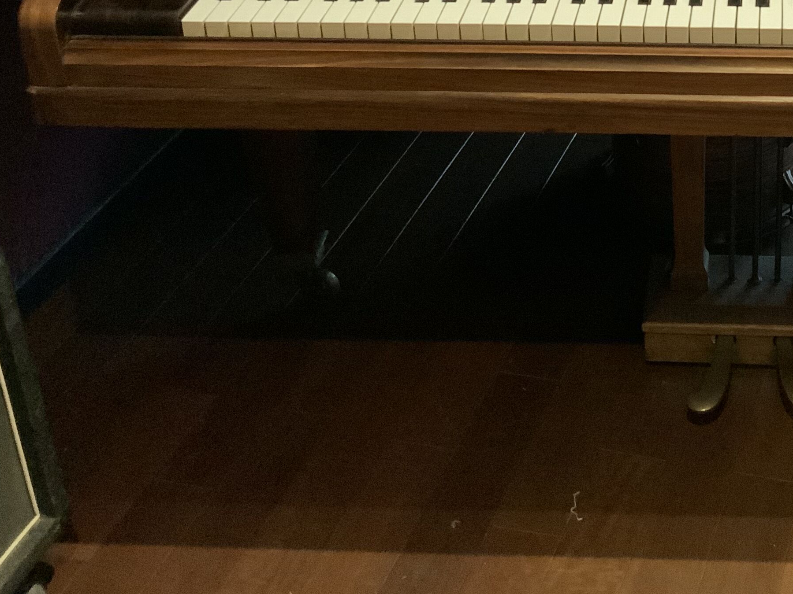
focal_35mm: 65
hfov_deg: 28.6
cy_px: -40
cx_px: 727
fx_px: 1489
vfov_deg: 21.5
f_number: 1.8
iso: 500
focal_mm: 3
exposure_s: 1/20
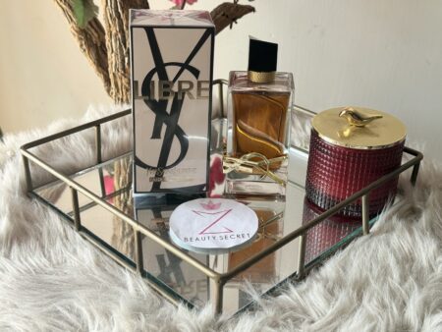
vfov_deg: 30.3
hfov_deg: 39.6
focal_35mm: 48
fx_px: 613
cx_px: 221
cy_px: 166
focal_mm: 6.76
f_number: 1.78
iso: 80
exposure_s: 1/121
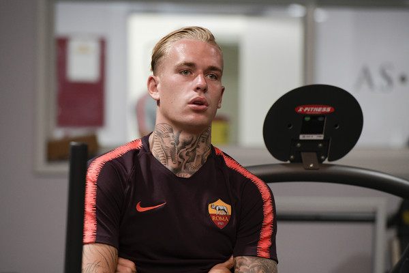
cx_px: 204
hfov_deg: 10.3
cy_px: 136
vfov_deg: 6.9
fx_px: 2272
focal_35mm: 200
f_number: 5
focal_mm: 200
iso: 1600
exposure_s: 1/200
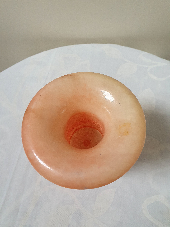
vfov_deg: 67.3
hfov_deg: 53.1
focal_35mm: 26
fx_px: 170
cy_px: 114
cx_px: 85
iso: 250
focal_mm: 4.32
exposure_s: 1/100
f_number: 2.4
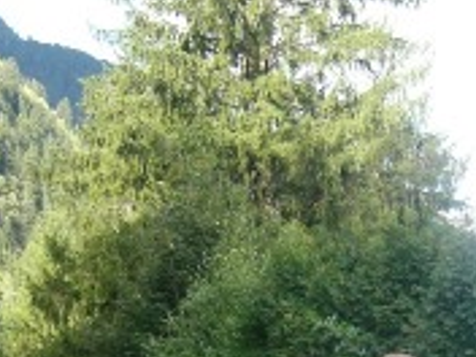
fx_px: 1334
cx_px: 435
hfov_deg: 19.8
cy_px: 438
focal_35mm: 97
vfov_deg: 14.7
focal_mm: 6.3
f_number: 3.1
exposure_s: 1/250
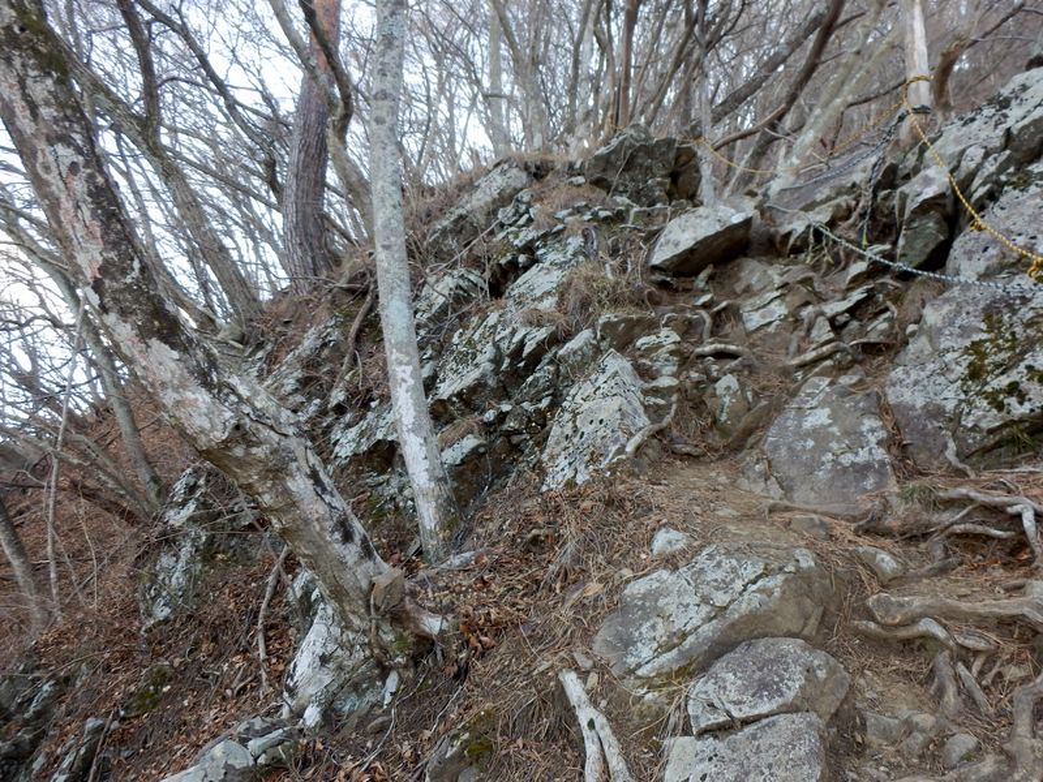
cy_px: 391
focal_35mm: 24
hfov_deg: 71.6
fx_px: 723
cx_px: 522
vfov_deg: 56.8
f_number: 3
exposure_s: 1/40
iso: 80
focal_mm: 4.2
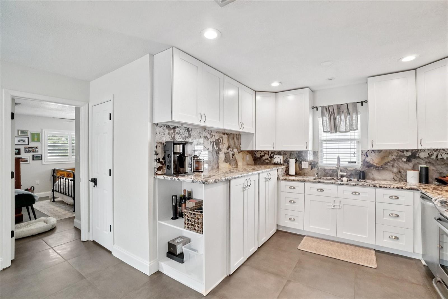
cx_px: 224
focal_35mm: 15
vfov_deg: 77.3
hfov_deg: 100.4
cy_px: 150
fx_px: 187
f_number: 8
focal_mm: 10
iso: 1000
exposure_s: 1/30
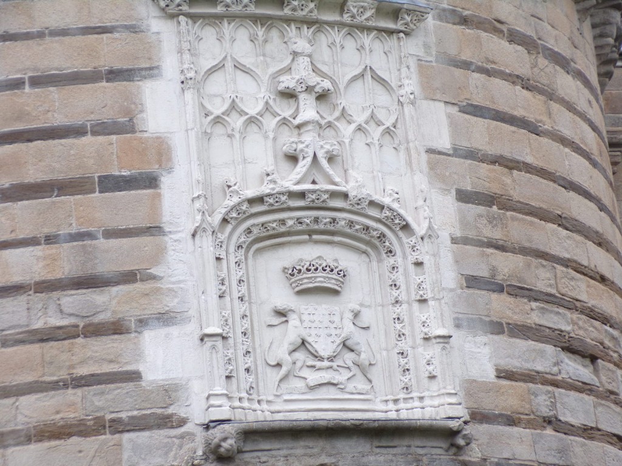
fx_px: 1779
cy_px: 233
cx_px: 311
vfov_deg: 14.9
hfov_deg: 19.8
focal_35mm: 99
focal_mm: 17.7
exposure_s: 1/250
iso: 80
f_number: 4.2
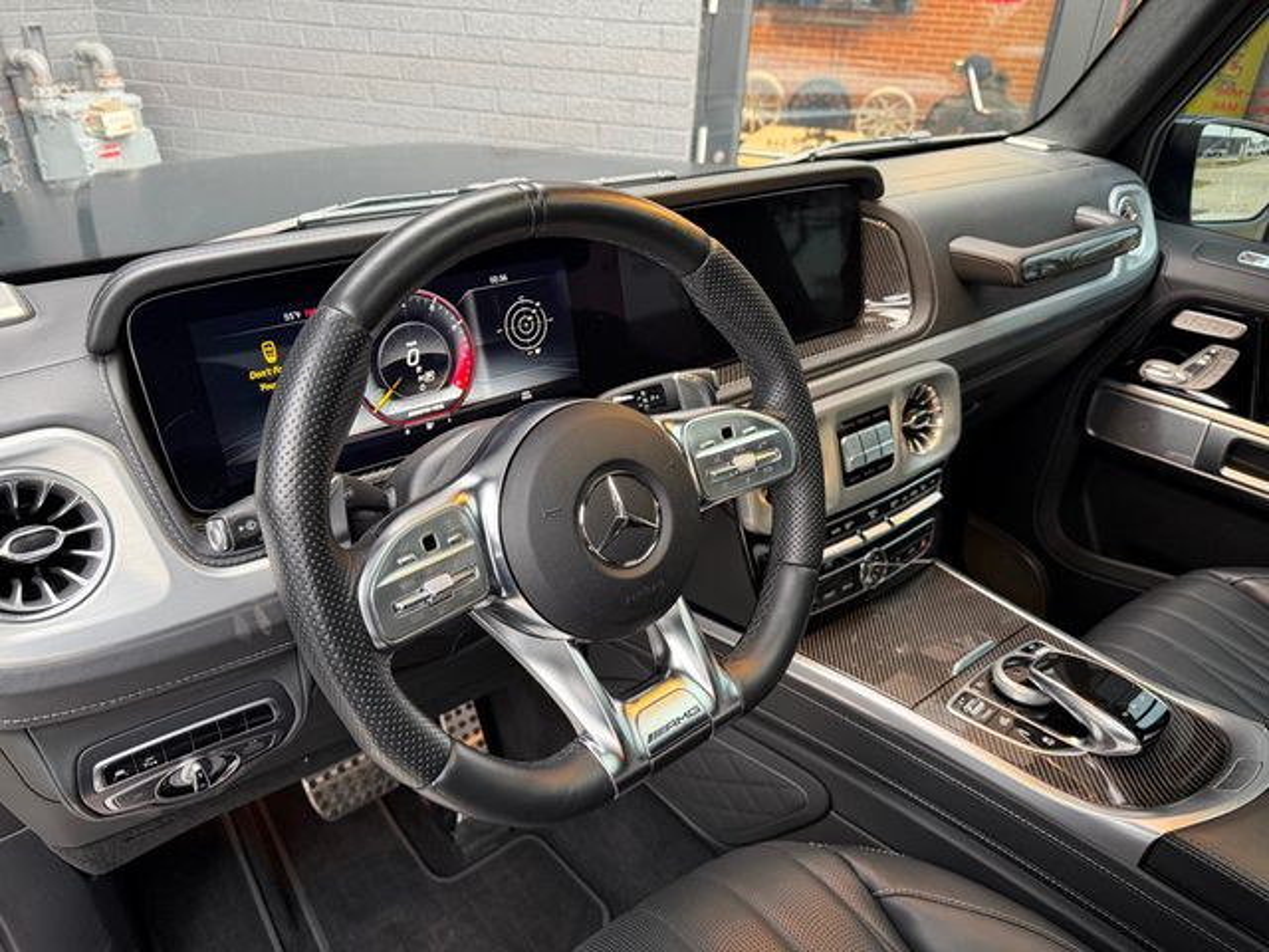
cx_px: 634
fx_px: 880
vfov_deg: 56.8
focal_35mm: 24
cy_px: 476
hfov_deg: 71.6
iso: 320
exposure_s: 1/60
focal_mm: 6.76
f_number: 1.78
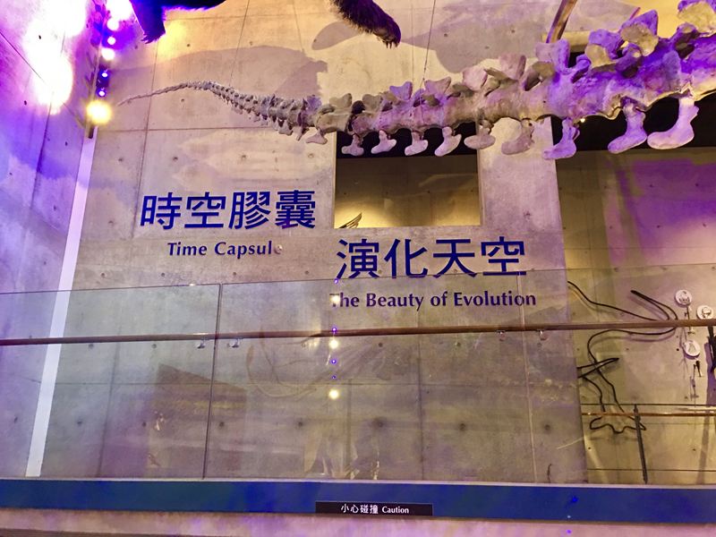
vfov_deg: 48.2
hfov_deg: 61.7
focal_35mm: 29
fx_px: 600
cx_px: 358
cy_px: 268
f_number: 2.2
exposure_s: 1/4
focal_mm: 4.15
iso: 50
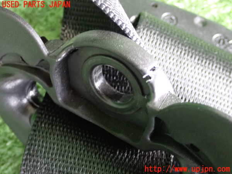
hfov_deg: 31.2
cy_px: 87
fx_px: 416
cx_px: 116
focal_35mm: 62
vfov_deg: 23.7
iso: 1250
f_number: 3.6
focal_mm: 11.09
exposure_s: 1/15
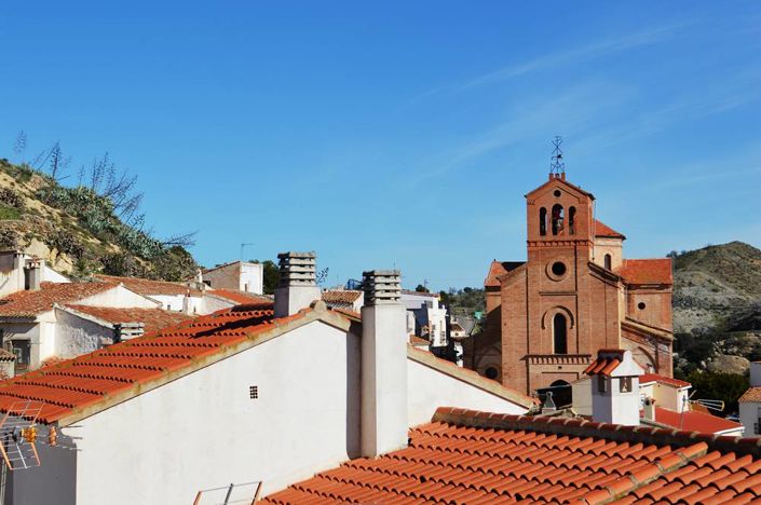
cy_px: 252
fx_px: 1203
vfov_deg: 23.7
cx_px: 380
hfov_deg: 35.1
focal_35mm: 57
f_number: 9
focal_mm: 38
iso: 100
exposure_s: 1/400
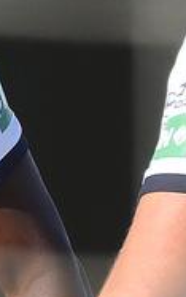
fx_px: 25423
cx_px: 548
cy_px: 404
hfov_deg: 0.4
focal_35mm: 3137
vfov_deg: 0.7
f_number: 5
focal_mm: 360
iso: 400
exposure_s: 1/2000
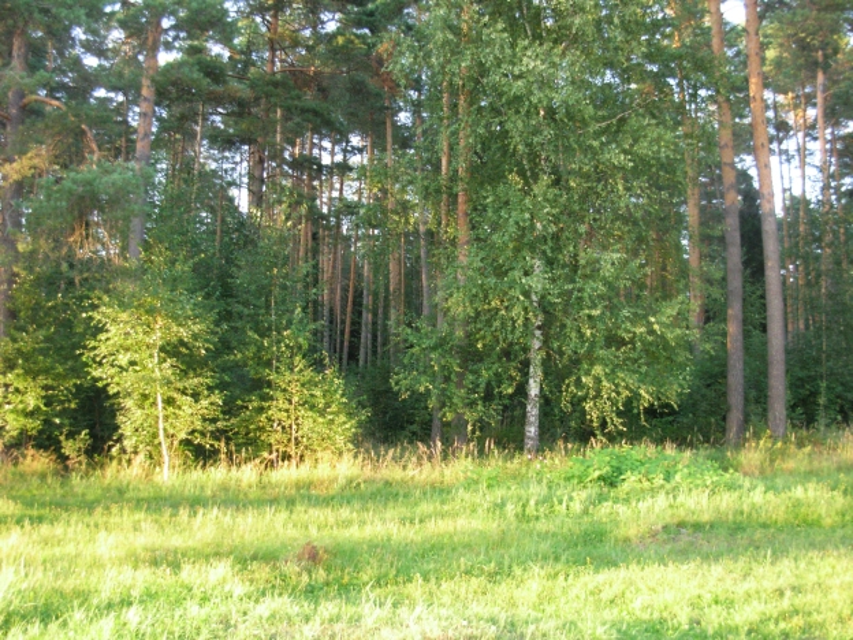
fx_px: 936
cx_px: 426
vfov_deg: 37.7
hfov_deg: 49.0
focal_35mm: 38
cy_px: 320
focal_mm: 6.3
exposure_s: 1/114
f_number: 2.9
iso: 400
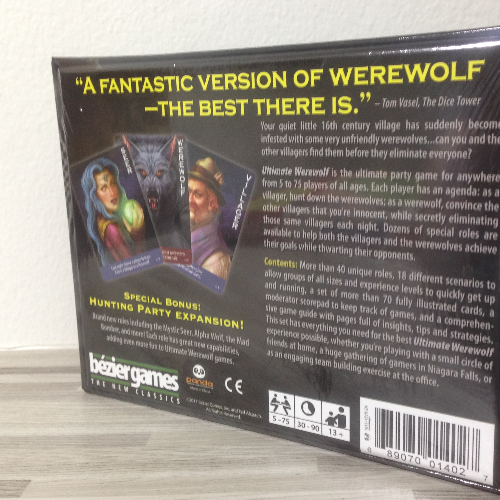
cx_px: 322
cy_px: 254
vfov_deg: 40.9
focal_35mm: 41
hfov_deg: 40.5
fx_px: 670
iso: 100
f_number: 2.4
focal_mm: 4.12
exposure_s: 1/20
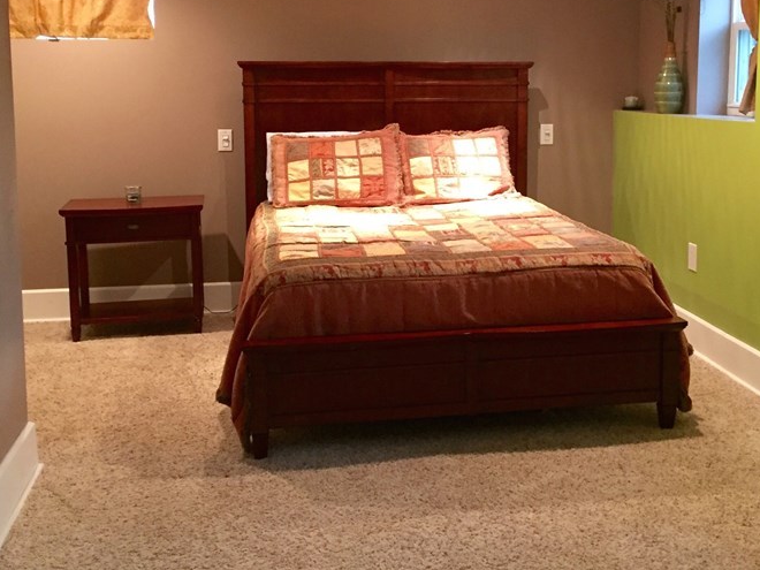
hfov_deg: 42.0
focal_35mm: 45
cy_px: 204
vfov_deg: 32.0
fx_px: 988
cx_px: 433
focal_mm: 4.15
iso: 250
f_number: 2.2
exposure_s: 1/17
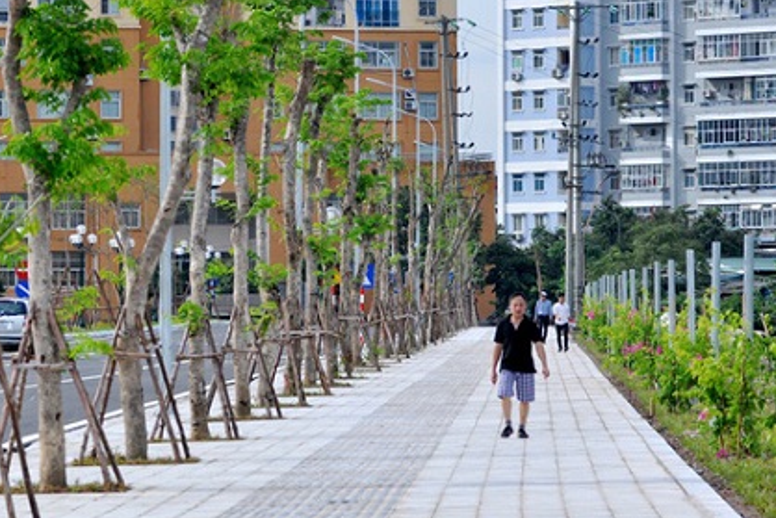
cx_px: 230
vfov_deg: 6.1
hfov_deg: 9.1
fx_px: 4867
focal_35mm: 226
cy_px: 336
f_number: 6.3
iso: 200
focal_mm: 105
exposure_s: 1/800
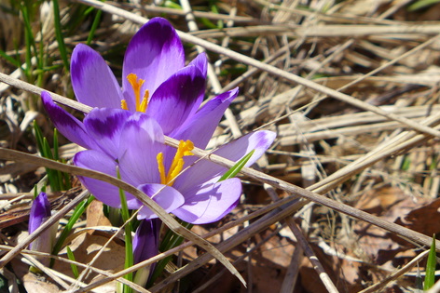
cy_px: 118
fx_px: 1675
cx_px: 154
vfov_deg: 10.0
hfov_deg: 14.9
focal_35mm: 137
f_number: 2.8
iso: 80
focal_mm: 17.7
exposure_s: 1/1600
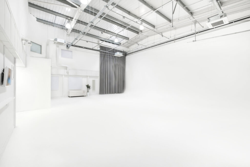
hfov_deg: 100.4
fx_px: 104
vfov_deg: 77.3
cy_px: 84
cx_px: 125
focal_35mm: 15
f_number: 7.1
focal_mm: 10
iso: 250
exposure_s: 1/6
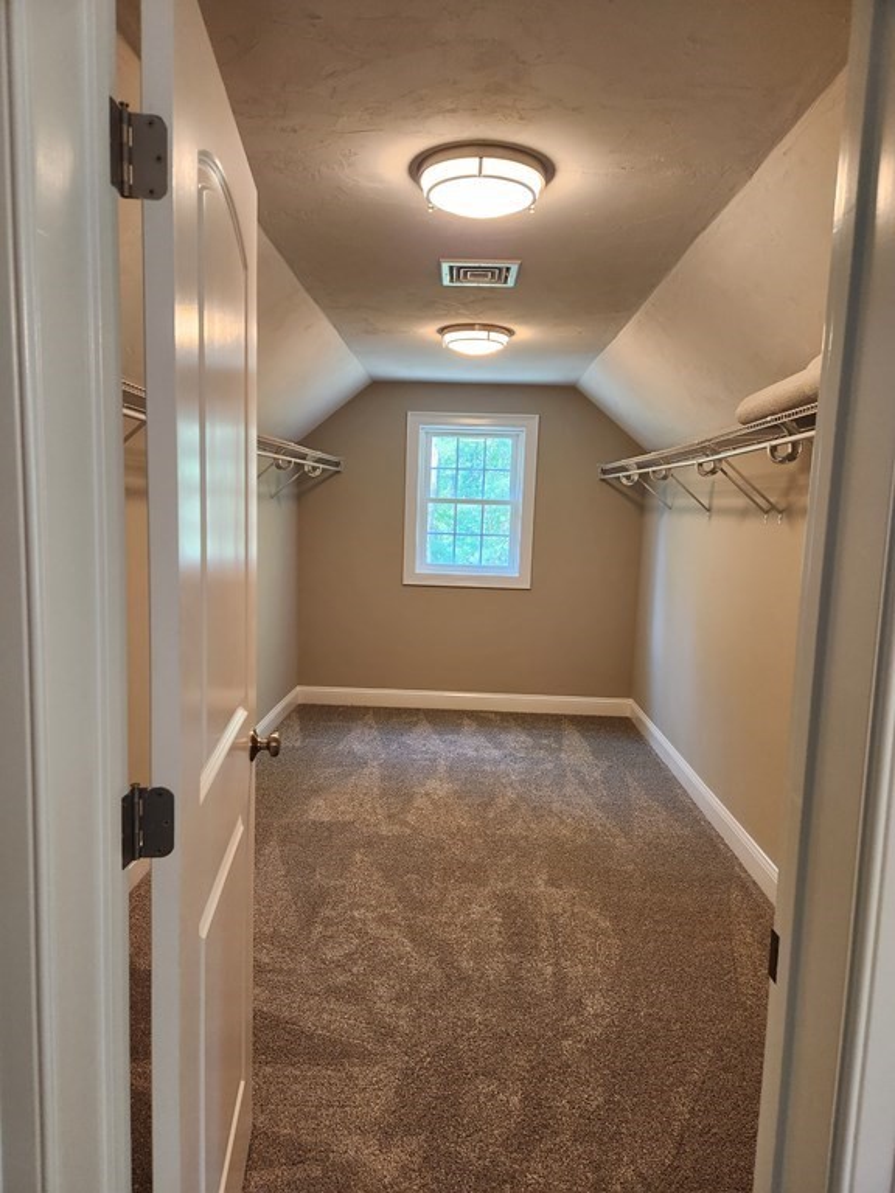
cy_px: 596
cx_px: 448
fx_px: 793
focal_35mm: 23
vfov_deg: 73.9
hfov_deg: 58.9
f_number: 1.8
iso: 250
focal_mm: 5.4
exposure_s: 1/120
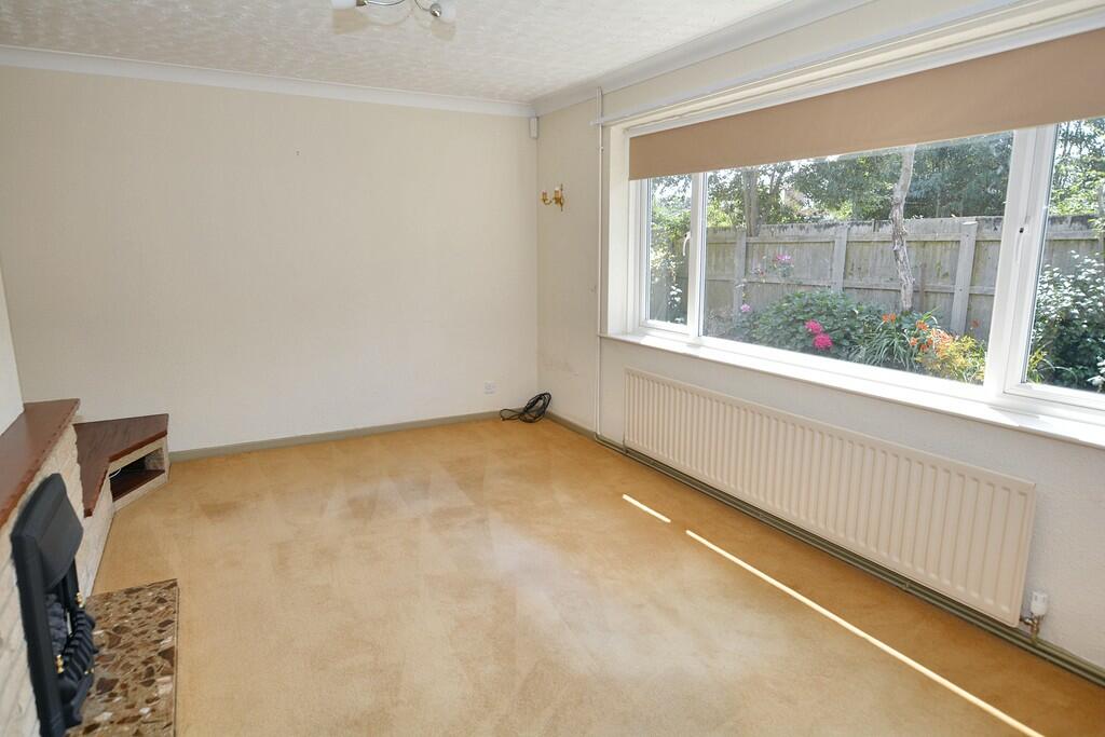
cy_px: 368
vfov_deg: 59.5
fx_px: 645
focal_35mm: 21
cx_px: 552
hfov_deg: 81.2
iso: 200
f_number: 5.6
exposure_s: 1/125
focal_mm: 14
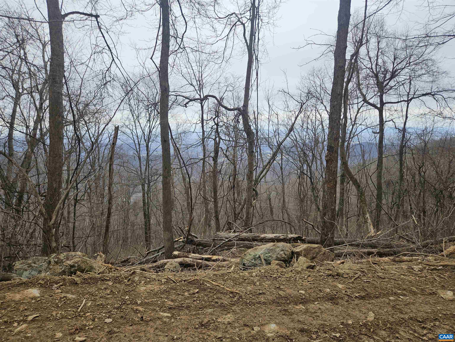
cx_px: 228
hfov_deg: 73.9
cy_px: 171
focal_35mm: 23
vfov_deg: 58.9
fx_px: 302
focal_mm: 5.4
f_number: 1.8
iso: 25
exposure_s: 1/541
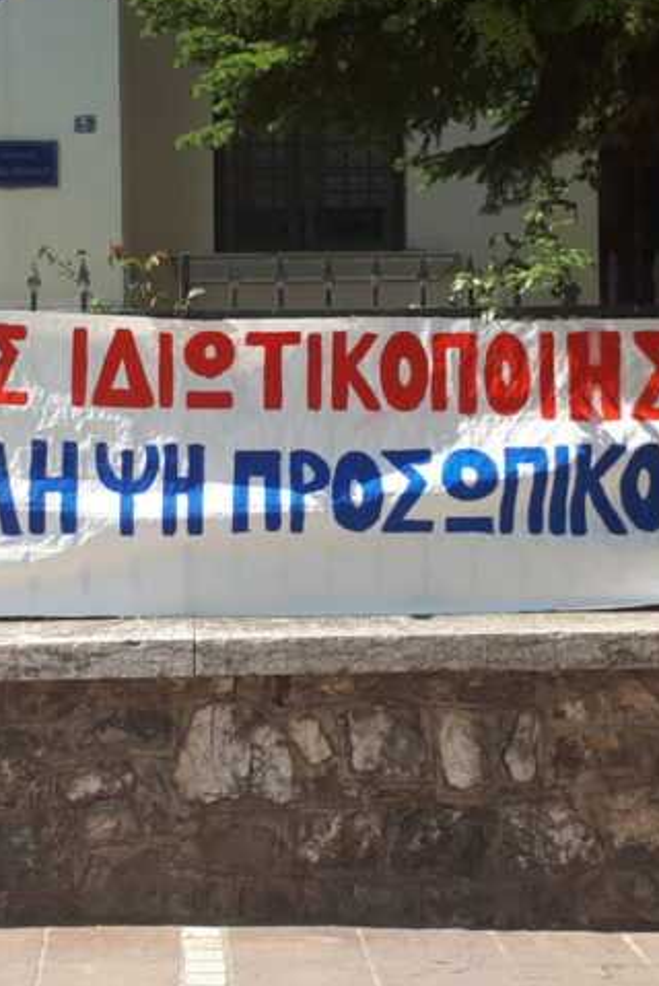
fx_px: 1234
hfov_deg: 29.9
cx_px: 288
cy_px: 430
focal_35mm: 45
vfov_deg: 43.5
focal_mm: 3.6
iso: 40
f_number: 1.9
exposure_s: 1/743
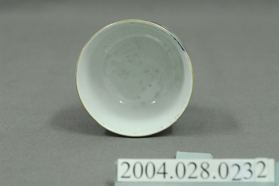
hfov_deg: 22.4
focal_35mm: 91
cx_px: 139
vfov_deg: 15.0
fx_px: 705
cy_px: 93
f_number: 8
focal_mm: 60
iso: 1000
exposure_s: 1/10
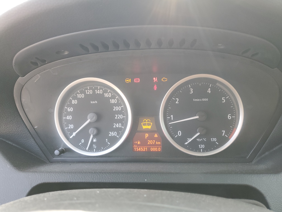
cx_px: 141
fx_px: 212
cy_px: 106
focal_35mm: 26
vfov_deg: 53.1
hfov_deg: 67.3
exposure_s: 1/60.2
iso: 78
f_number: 1.5
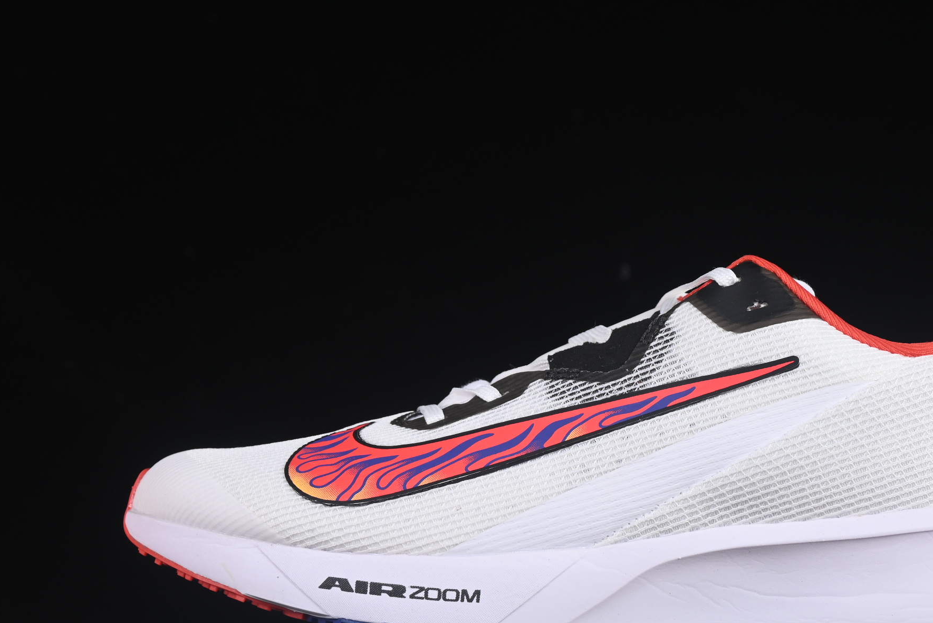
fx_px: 3058
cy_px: 341
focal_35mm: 118
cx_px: 605
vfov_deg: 11.6
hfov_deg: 17.3
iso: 160
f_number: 8
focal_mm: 50
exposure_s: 1/80
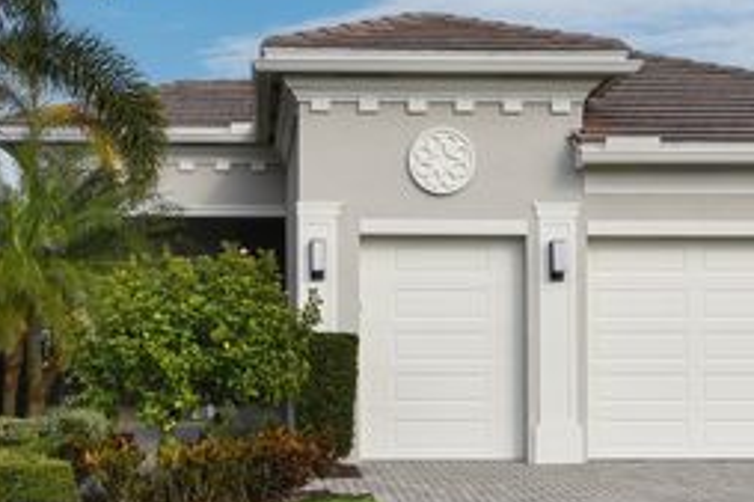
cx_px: 475
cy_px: 218
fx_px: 1235
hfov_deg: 33.8
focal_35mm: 59
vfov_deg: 22.9
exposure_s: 1/250
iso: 100
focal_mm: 20
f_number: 8
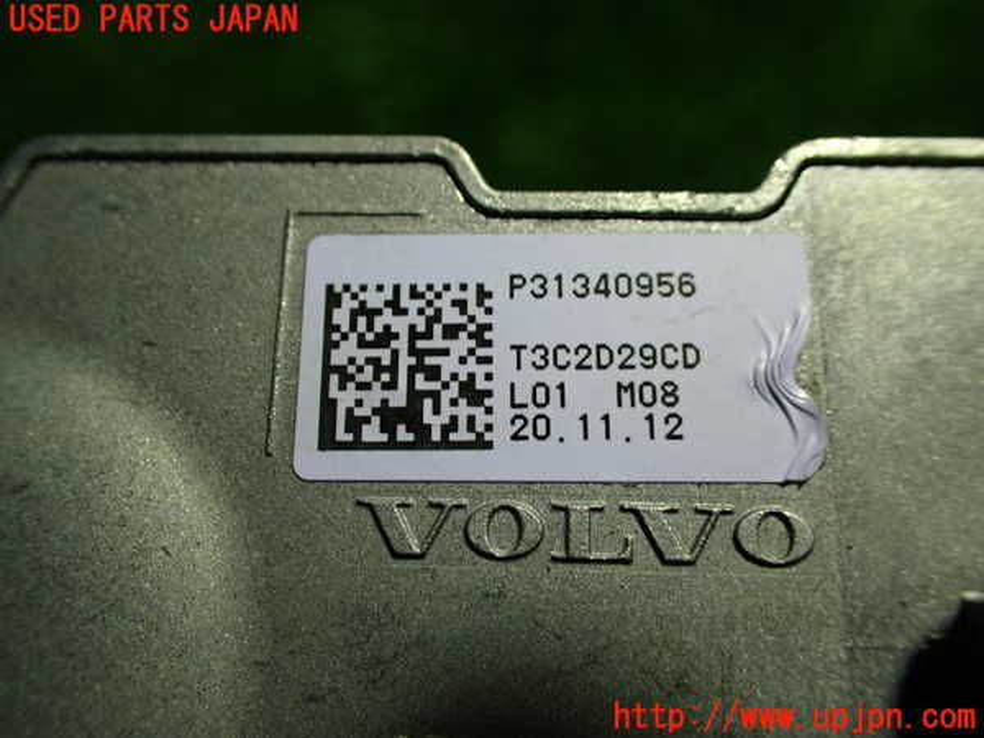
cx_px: 492
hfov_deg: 60.0
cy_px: 369
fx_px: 853
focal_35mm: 30
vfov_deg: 46.8
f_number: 2.3
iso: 250
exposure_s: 1/125
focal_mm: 5.4
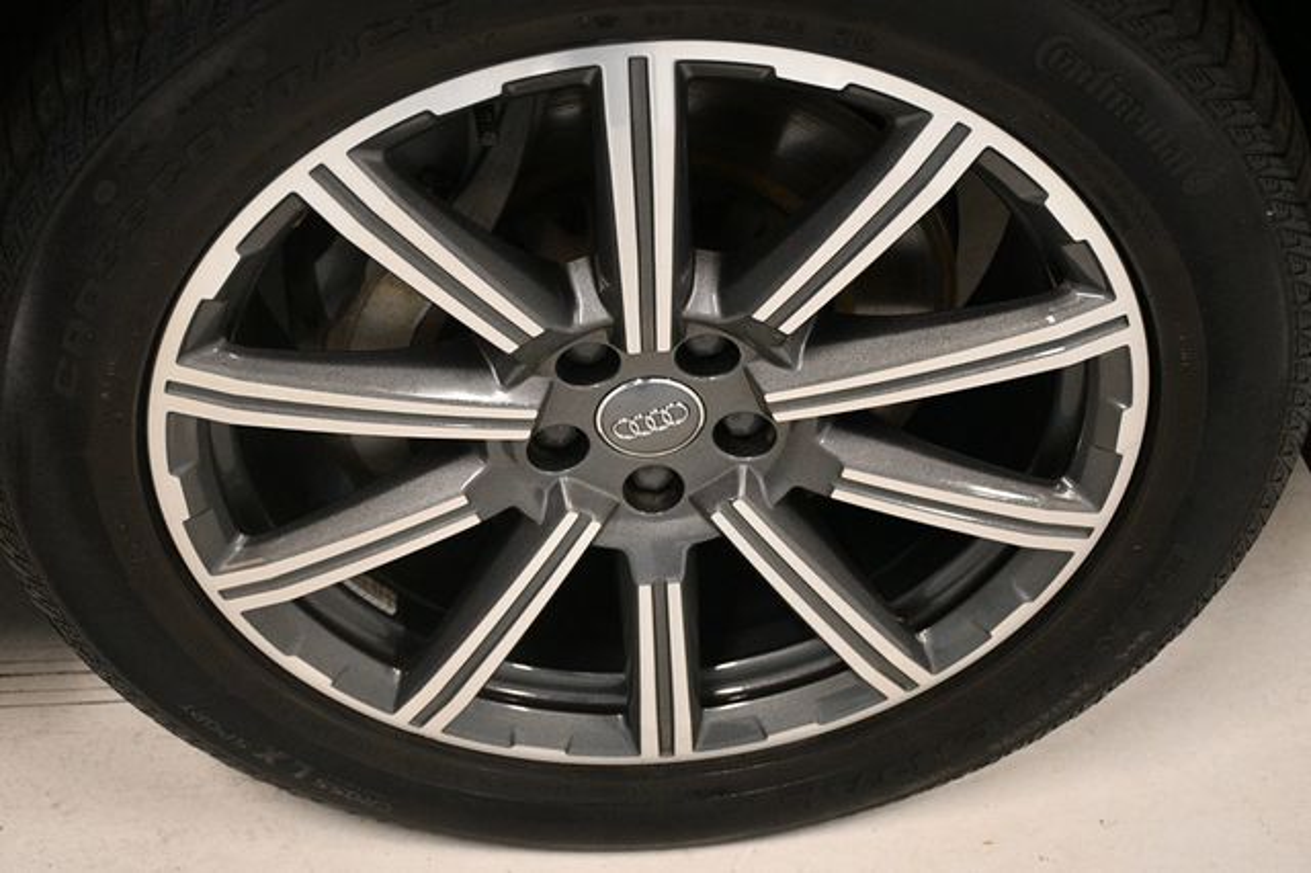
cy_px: 436
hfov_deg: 35.1
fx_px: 2075
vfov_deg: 23.8
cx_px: 656
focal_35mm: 57
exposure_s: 1/125
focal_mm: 38
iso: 2800
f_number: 4.2
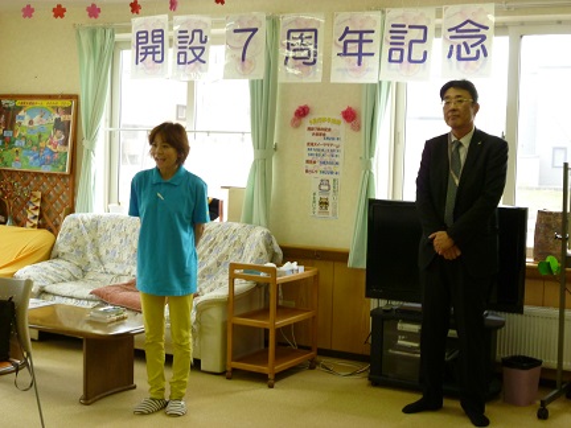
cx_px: 286
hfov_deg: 36.2
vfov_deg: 27.5
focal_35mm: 53
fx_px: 874
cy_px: 214
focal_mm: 9.5
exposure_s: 1/50
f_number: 4.2
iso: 250
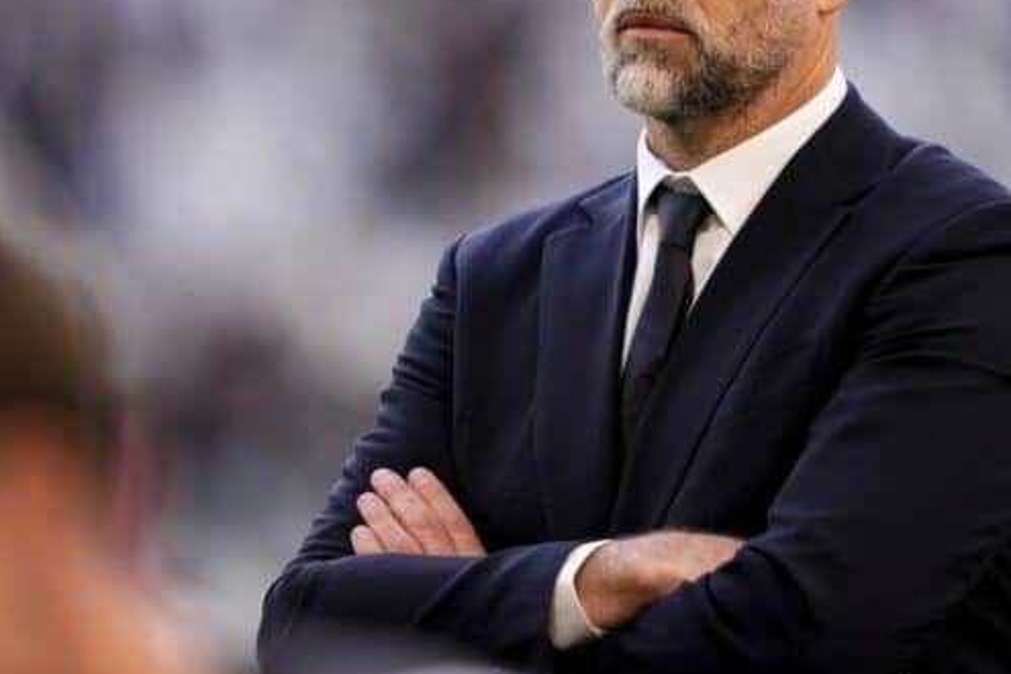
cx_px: 390
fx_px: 17438
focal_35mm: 621
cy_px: 165
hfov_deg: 3.3
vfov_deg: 2.2
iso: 640
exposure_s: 1/1000
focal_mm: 400
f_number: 2.8
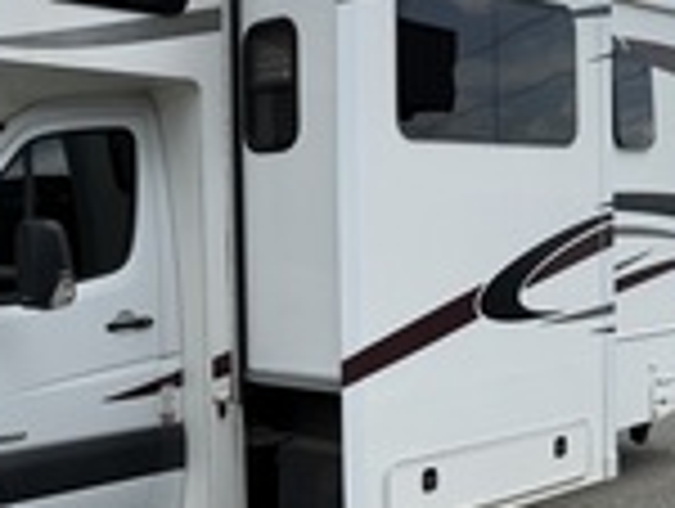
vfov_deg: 26.2
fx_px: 1094
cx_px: 144
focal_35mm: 56
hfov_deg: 33.4
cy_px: 276
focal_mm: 6.76
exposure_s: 1/5319
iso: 80
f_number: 1.78
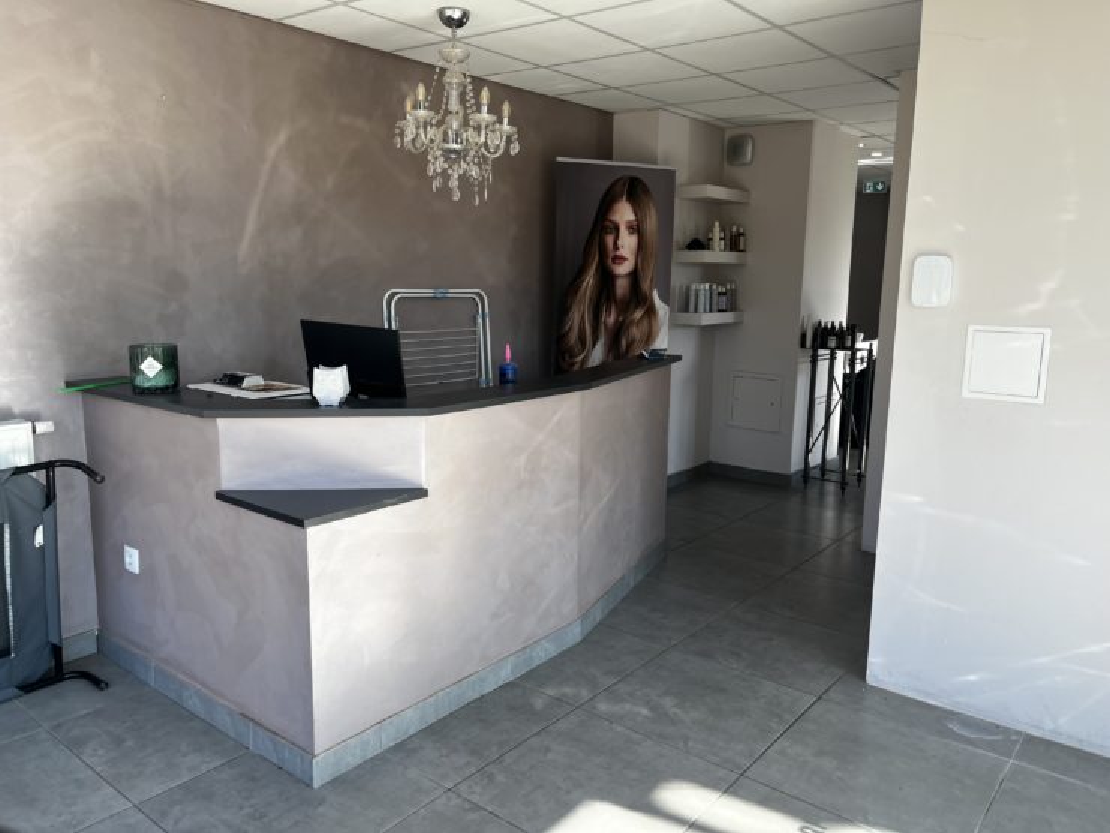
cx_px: 555
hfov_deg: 67.3
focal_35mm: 26
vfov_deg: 53.1
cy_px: 416
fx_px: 834
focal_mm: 5.1
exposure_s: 1/221
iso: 40
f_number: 1.6
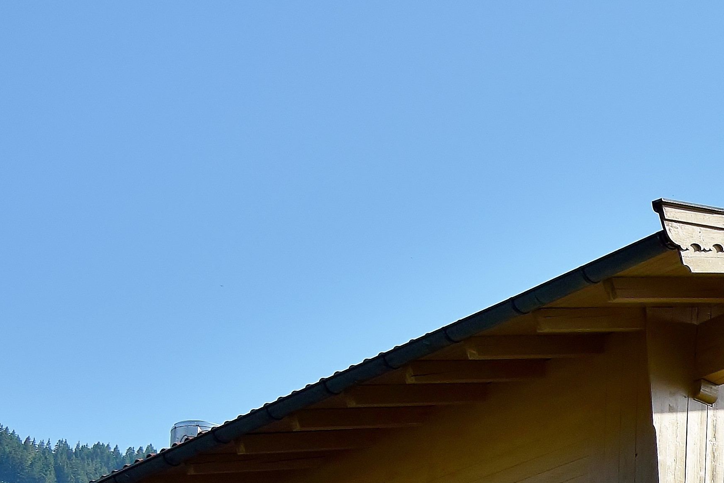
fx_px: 2187
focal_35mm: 109
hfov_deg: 16.4
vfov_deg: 11.8
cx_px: 1222
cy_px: 800
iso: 200
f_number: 9
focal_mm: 21
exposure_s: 1/320
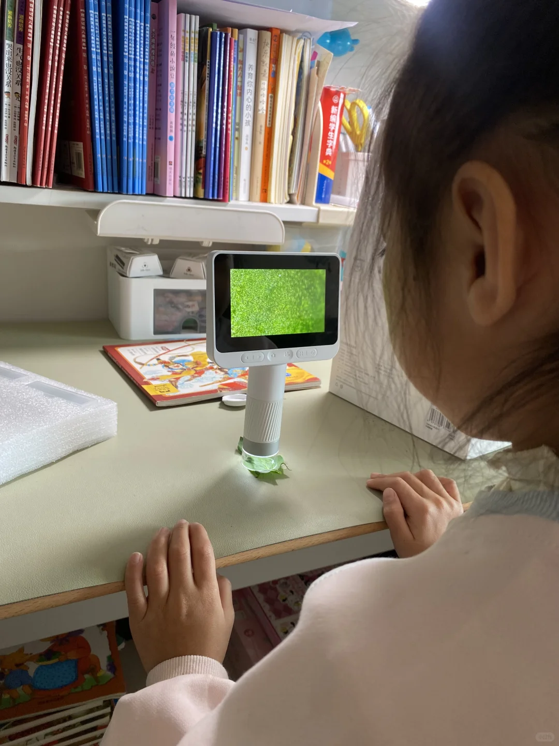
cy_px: 373
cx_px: 280
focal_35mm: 26
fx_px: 560
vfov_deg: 67.3
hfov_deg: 53.1
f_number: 1.8
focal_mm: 4.25
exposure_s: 1/121
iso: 125
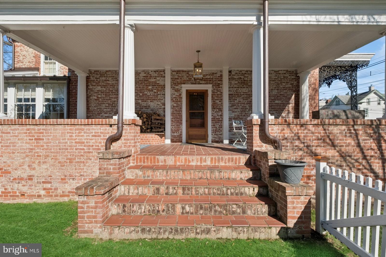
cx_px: 193
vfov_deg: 70.4
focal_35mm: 17
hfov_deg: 93.3
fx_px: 182
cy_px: 128
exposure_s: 1/680
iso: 640
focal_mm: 11
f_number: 11
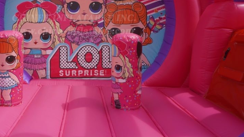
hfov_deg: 53.8
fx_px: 233
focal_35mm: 36
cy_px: 24
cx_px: 74
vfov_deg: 31.8
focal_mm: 16
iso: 100
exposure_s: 1/800
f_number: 5
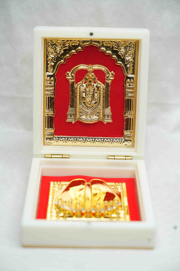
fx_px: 637
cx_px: 90
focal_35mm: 85
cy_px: 136
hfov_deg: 16.1
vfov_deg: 23.9
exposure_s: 1/60
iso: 250
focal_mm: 85
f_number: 5.6
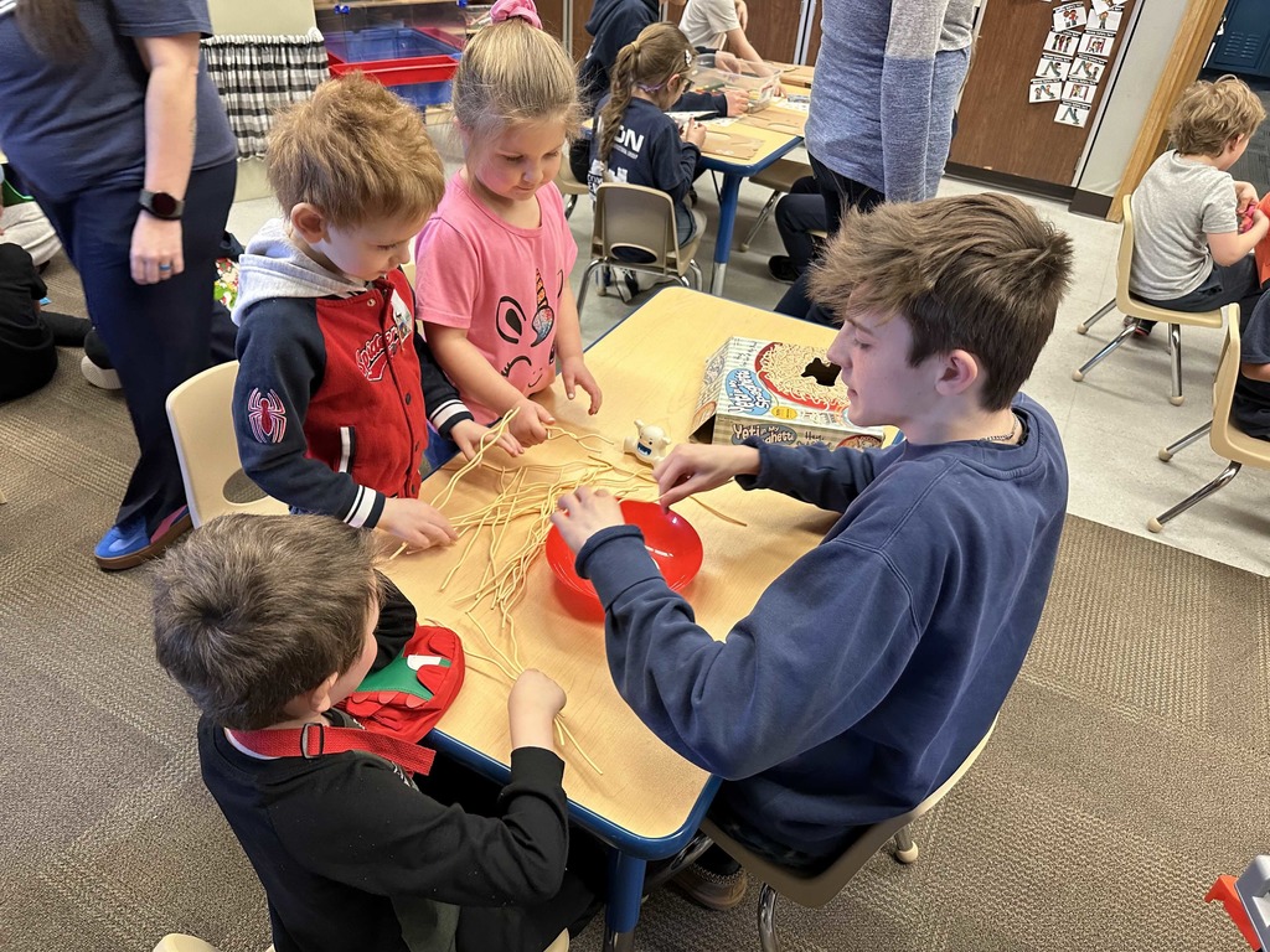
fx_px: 881
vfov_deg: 56.8
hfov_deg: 71.6
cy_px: 476
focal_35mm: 24
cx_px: 635
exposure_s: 1/60
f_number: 1.78
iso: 250
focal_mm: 6.86
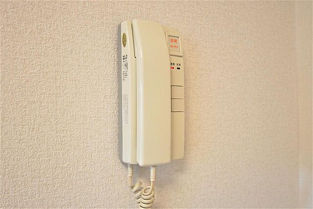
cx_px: 156
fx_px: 287
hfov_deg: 57.2
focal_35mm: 33
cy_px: 104
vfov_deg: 39.9
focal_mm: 22
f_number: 4.5
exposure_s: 1/40
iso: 320
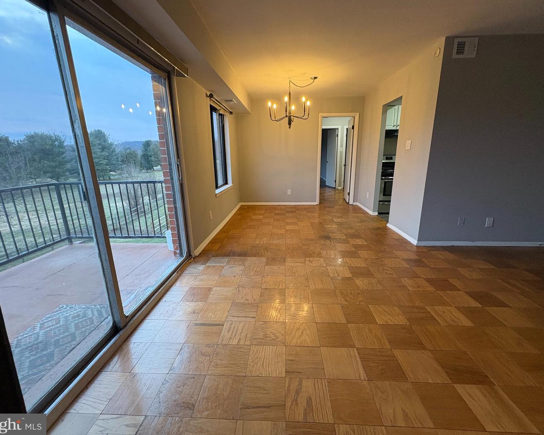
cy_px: 214
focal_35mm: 15
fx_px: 241
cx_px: 272
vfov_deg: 84.0
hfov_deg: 96.8
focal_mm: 2.22
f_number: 2.2
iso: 250
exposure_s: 1/60
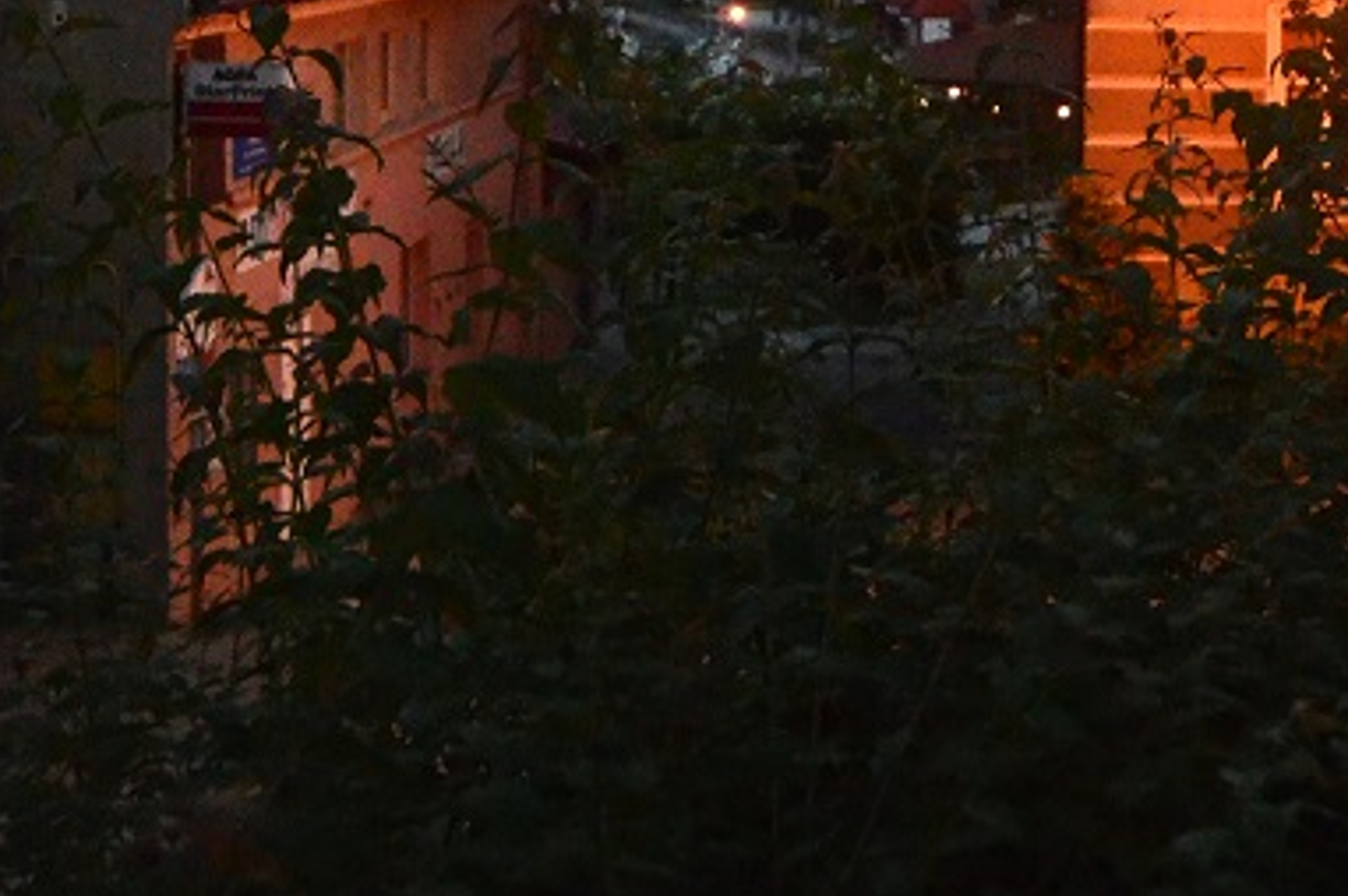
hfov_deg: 21.7
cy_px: 111
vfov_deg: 14.4
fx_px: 3517
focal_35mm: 94
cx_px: 796
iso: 6400
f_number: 4
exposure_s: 1/400
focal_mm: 24
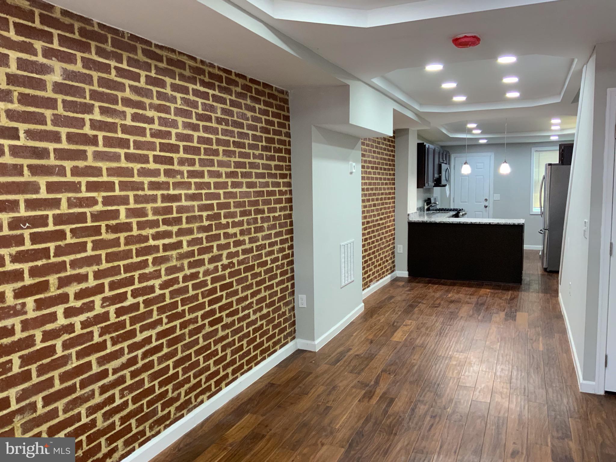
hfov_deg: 61.7
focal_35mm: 29
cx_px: 308
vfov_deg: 48.2
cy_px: 231
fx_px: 516
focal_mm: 3
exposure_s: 1/60
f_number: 1.8
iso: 160
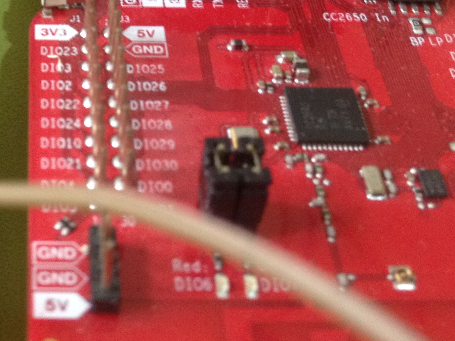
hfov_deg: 22.8
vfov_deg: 17.1
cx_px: 19
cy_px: -56
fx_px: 1091
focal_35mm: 83
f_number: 2.4
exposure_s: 1/20
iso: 200
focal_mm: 4.28
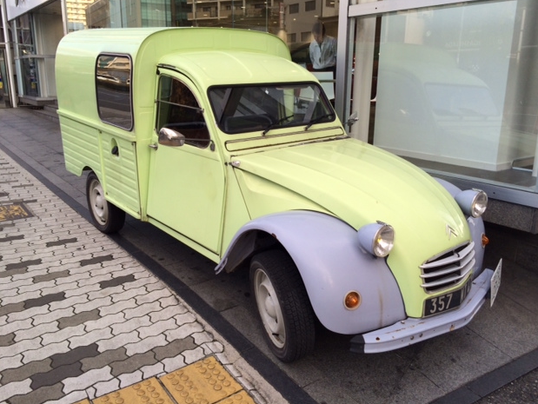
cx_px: 277
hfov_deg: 58.3
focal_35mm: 31
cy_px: 197
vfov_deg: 45.5
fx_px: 482
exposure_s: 1/311
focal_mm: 4.12
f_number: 2.2
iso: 32
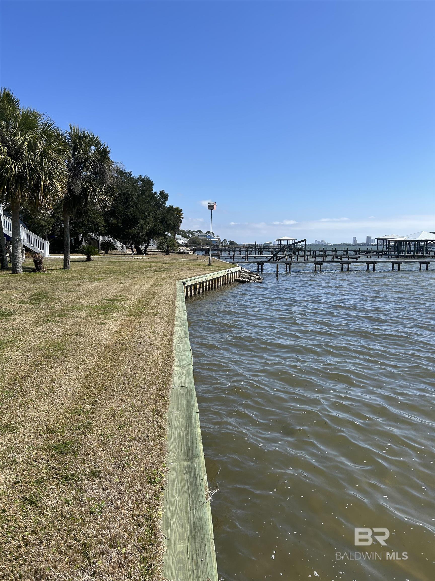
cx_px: 218
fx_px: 436
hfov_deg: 53.1
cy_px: 290
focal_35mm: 26
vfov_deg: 67.3
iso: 50
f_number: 1.5
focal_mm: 5.7
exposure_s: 1/5076
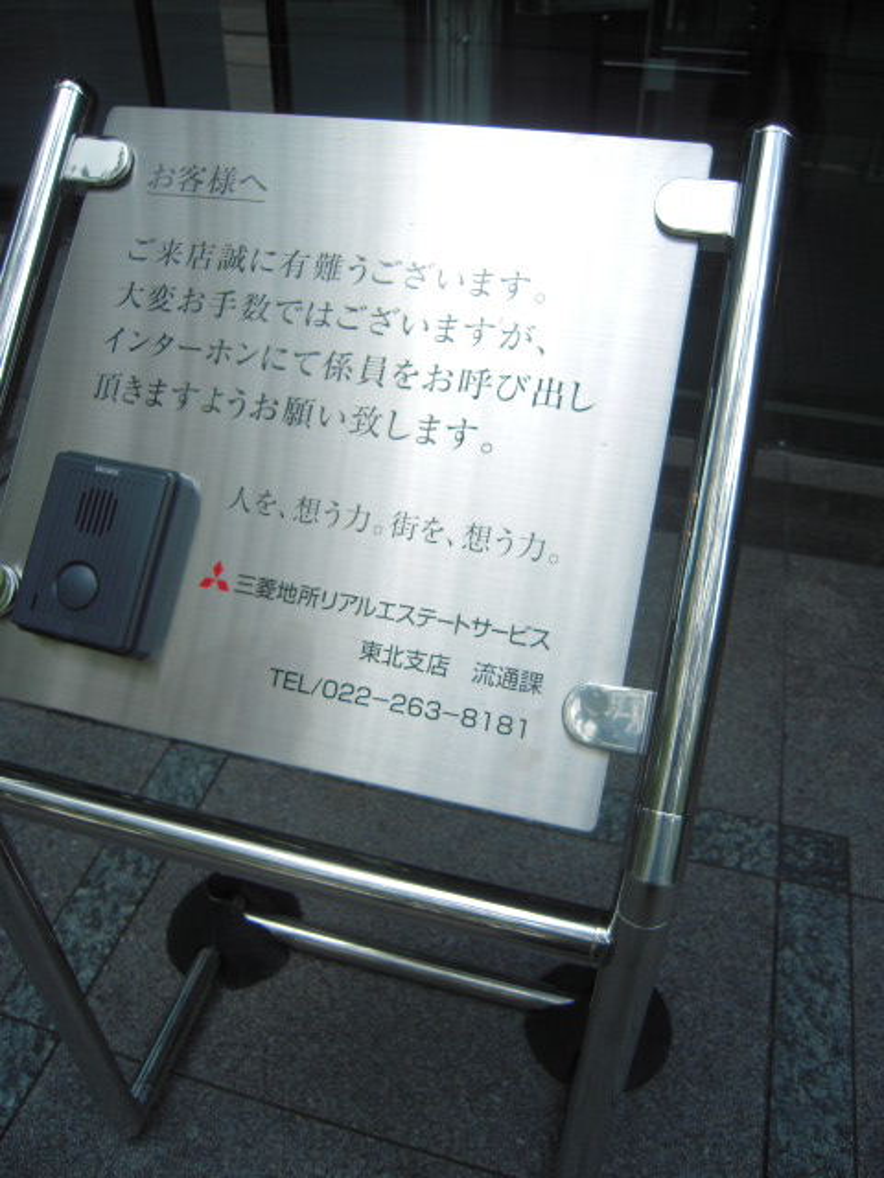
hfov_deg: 49.7
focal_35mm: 28
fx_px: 953
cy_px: 589
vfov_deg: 63.4
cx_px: 442
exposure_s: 1/320
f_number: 2.7
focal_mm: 5
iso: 100
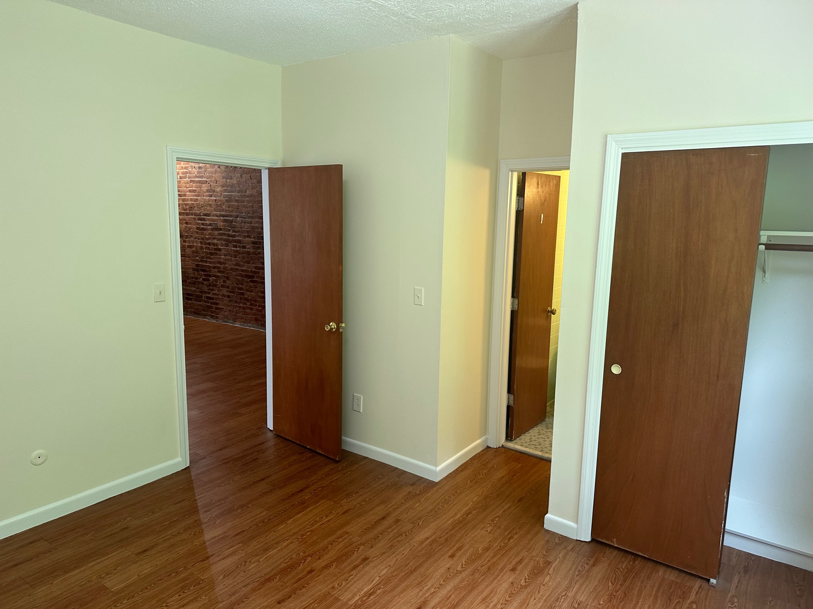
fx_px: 564
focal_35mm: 24
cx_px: 406
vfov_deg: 56.8
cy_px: 304
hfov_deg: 71.6
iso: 200
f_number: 1.78
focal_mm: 6.86
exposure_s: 1/60
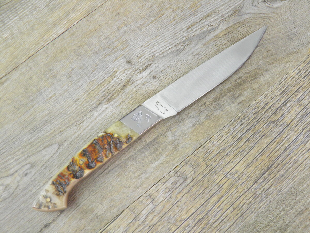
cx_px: 155
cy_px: 116
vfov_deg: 32.9
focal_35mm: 44
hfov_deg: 42.9
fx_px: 394
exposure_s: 1/20
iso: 200
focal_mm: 7.9
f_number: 3.3
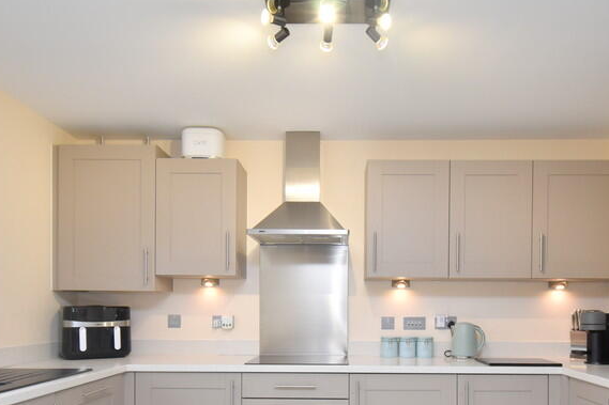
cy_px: 319
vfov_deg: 45.7
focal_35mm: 27
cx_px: 329
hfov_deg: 67.3
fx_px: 457
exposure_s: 1/160
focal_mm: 10
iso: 800
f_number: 4.5
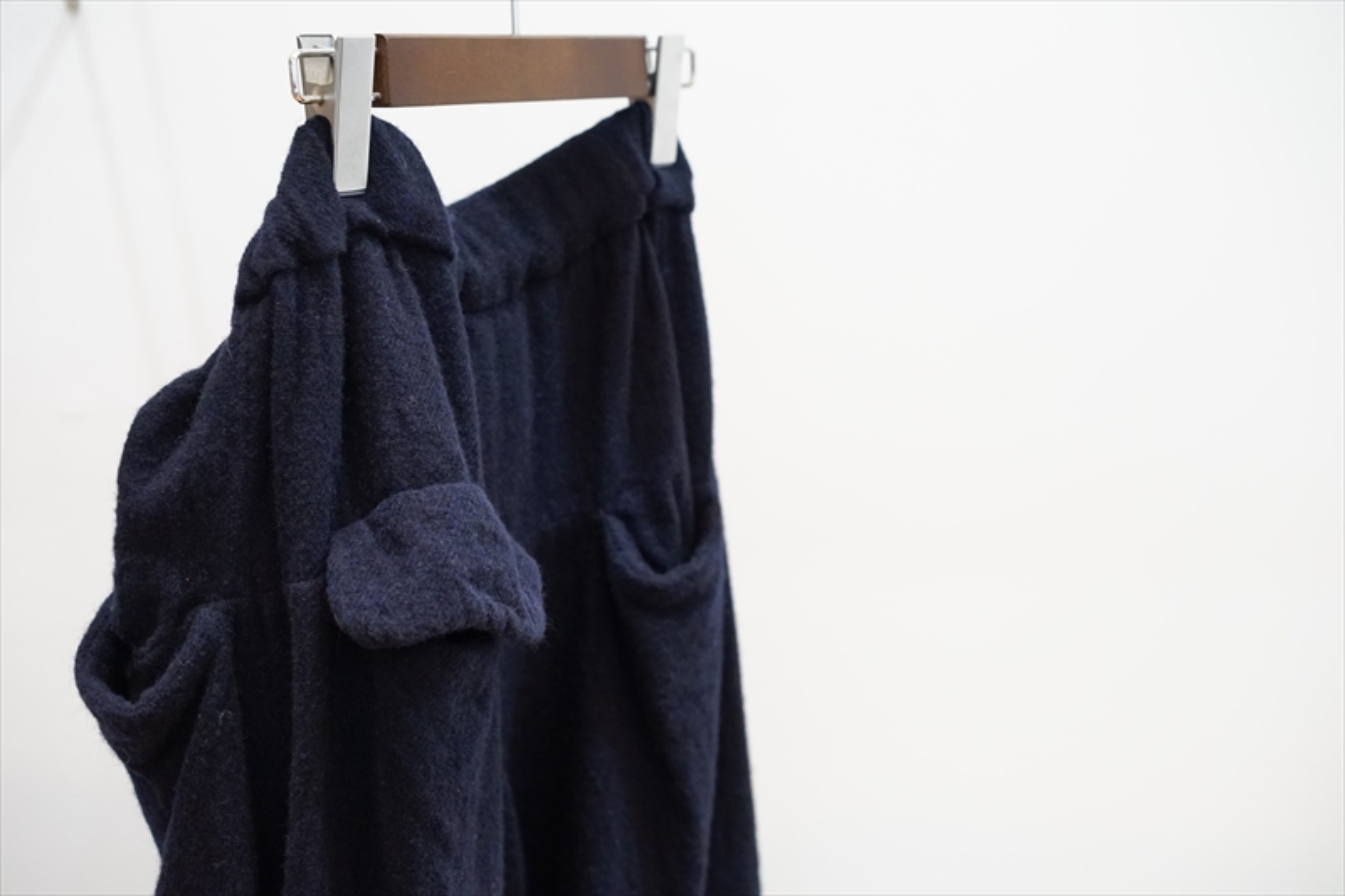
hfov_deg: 36.3
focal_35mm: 55
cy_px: 448
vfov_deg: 24.6
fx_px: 2054
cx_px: 672
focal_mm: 55
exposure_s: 1/60
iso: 2000
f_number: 4
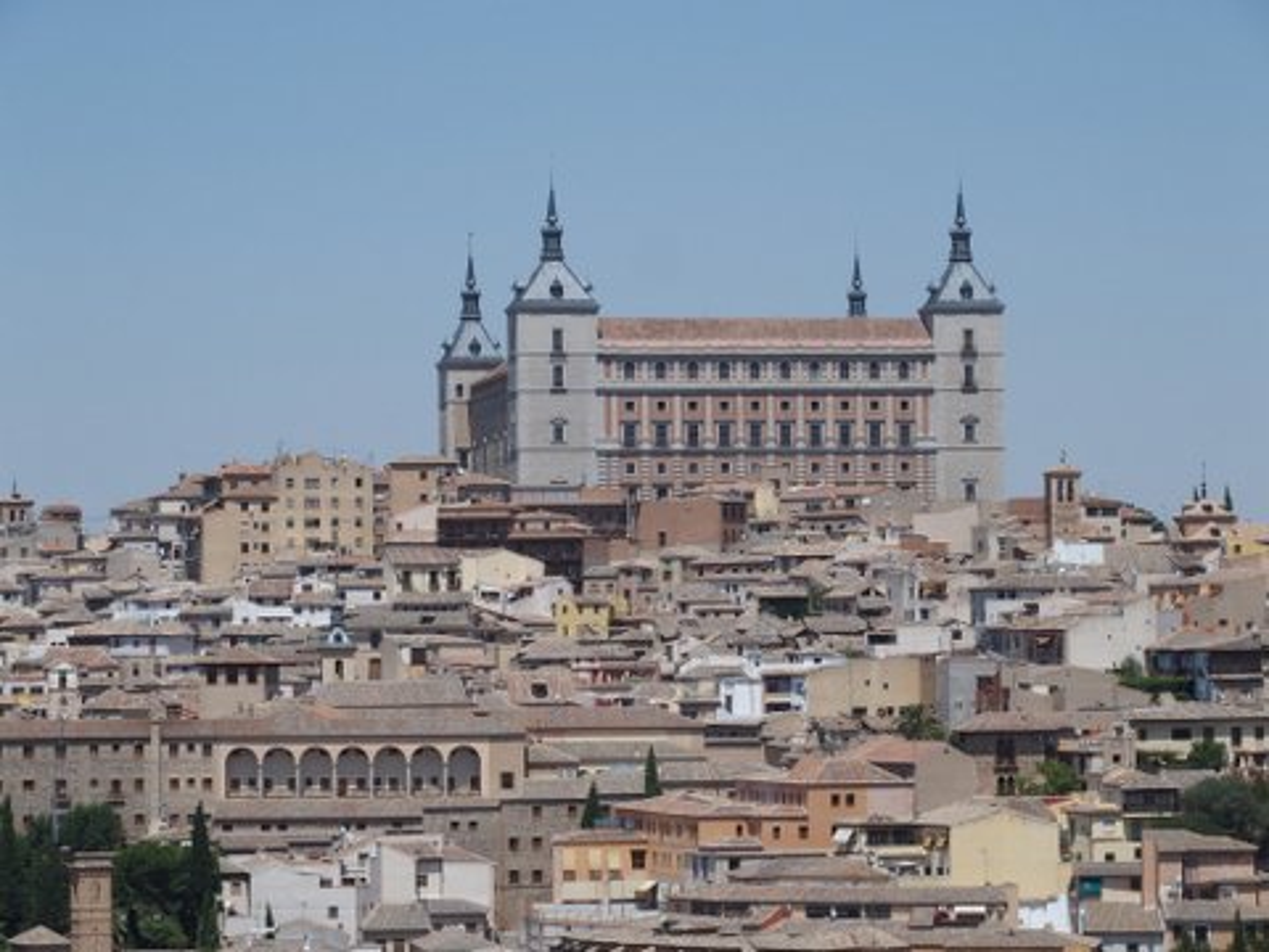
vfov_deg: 11.0
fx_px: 4949
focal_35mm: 135
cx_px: 634
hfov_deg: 14.6
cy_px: 476
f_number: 5.6
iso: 100
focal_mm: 28.8
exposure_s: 1/800
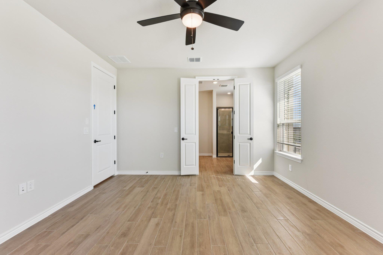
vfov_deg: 81.2
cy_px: 128
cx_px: 192
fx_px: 149
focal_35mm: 14
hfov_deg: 104.2
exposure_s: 1/100
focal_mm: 14
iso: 400
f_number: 8
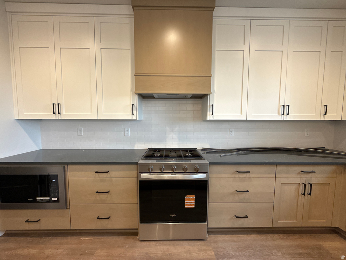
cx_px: 173
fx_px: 140
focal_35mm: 14
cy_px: 130
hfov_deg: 102.1
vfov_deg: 85.7
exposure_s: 1/120
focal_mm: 2.22
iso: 250
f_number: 2.2
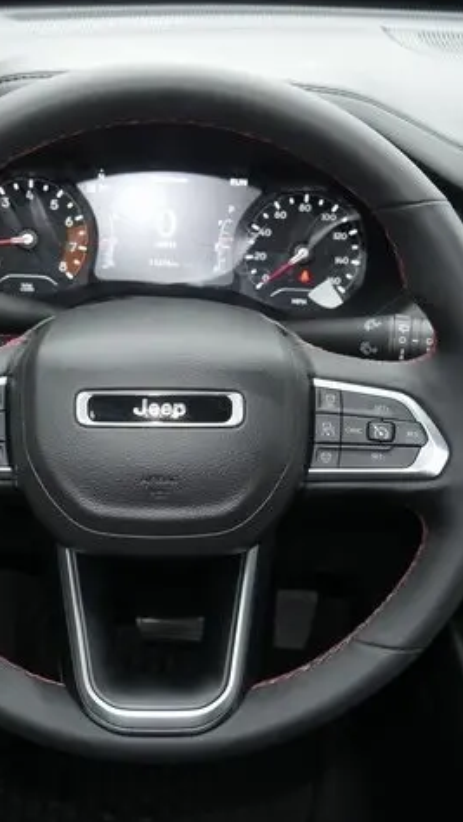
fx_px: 1156
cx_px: 163
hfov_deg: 22.6
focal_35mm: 53
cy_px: 408
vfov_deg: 39.2
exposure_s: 1/60
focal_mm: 18
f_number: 5
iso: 800
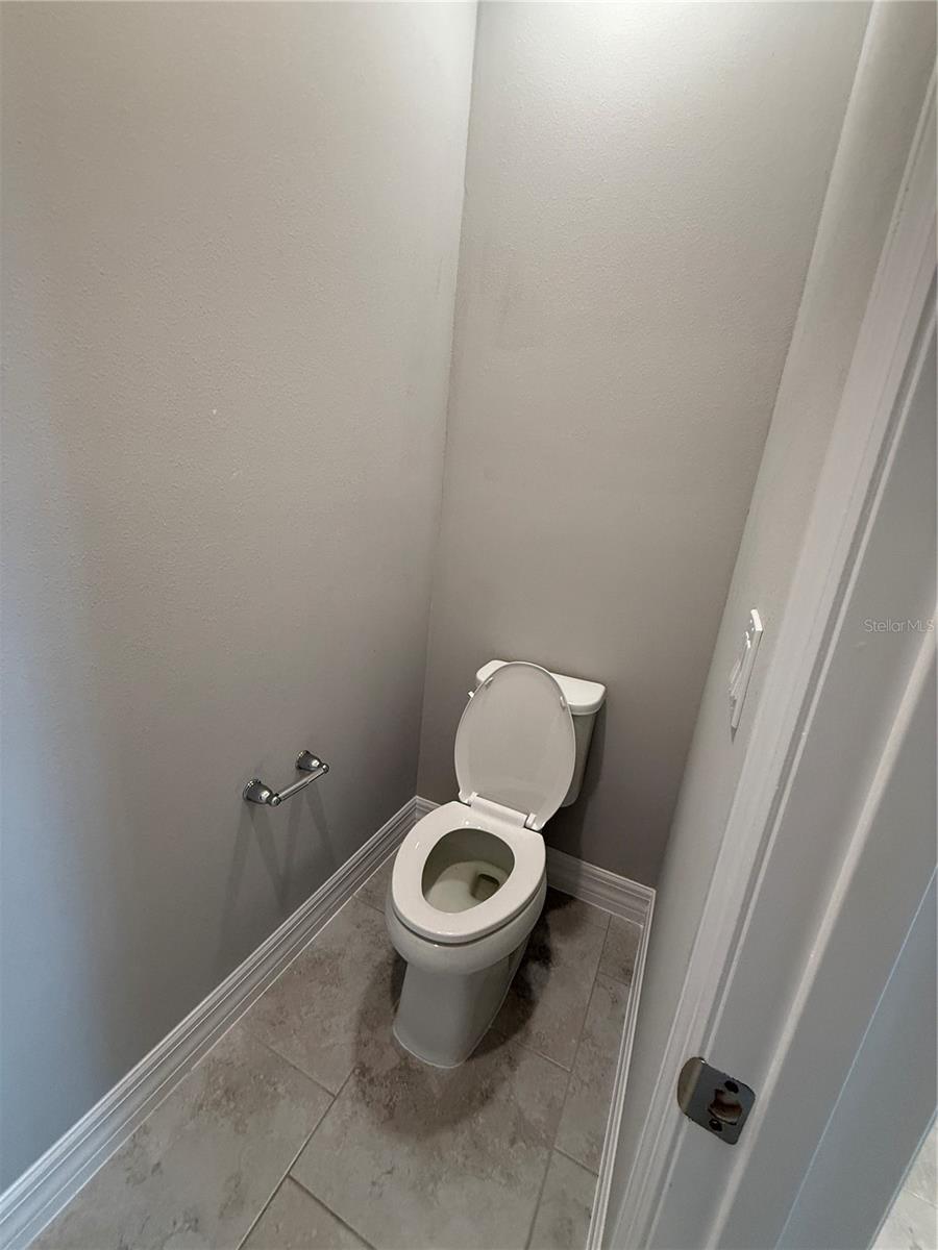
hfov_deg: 85.7
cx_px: 469
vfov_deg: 102.1
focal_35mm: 14
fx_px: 506
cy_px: 625
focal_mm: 2.22
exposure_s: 1/120
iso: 250
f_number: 2.2
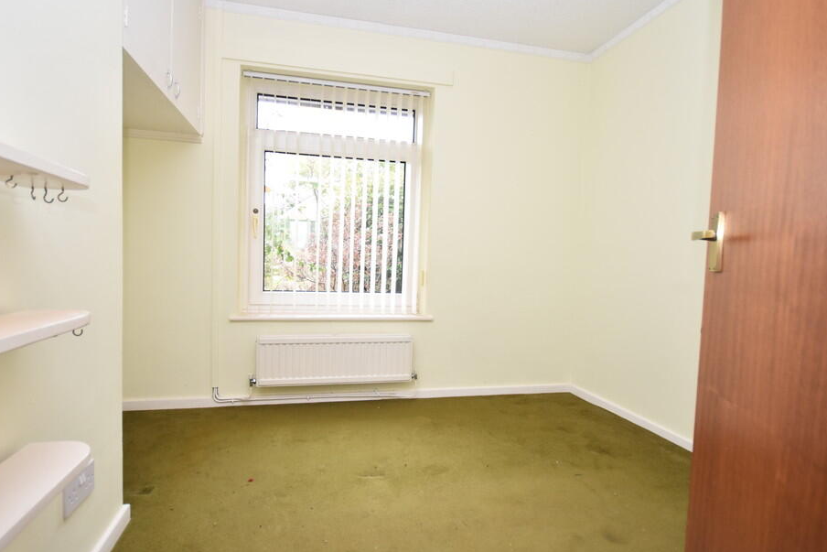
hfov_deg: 93.1
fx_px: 391
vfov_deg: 70.5
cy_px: 274
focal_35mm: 17
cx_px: 387
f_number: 4
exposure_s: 1/125
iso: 900
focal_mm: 10
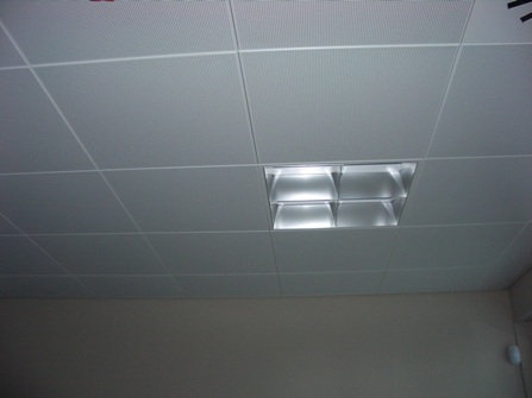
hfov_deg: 52.6
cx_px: 266
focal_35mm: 35
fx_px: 538
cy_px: 199
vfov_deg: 40.7
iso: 200
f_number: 2.6
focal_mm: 5.8
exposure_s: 1/60
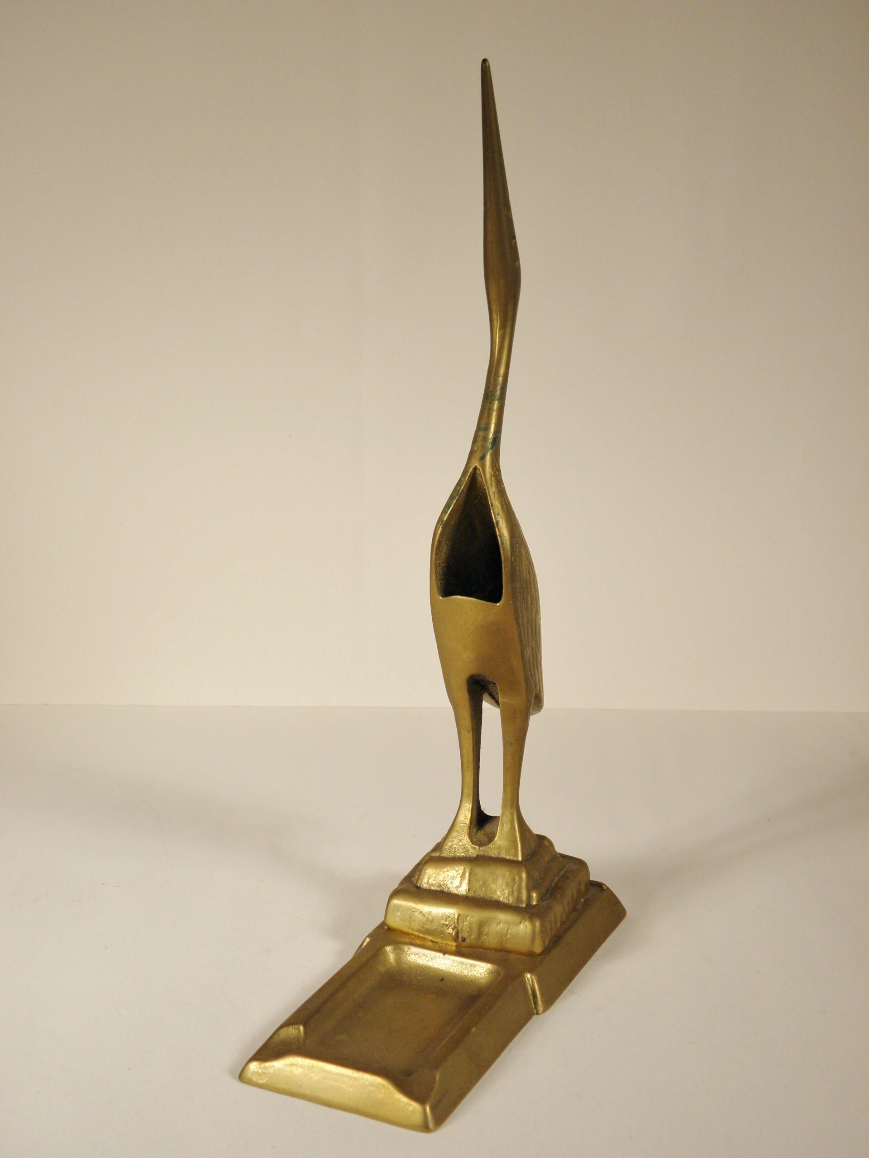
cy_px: 579
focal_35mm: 50
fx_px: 1674
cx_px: 434
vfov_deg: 38.2
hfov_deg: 29.1
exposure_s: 1/80
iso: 100
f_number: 4
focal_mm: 9.1
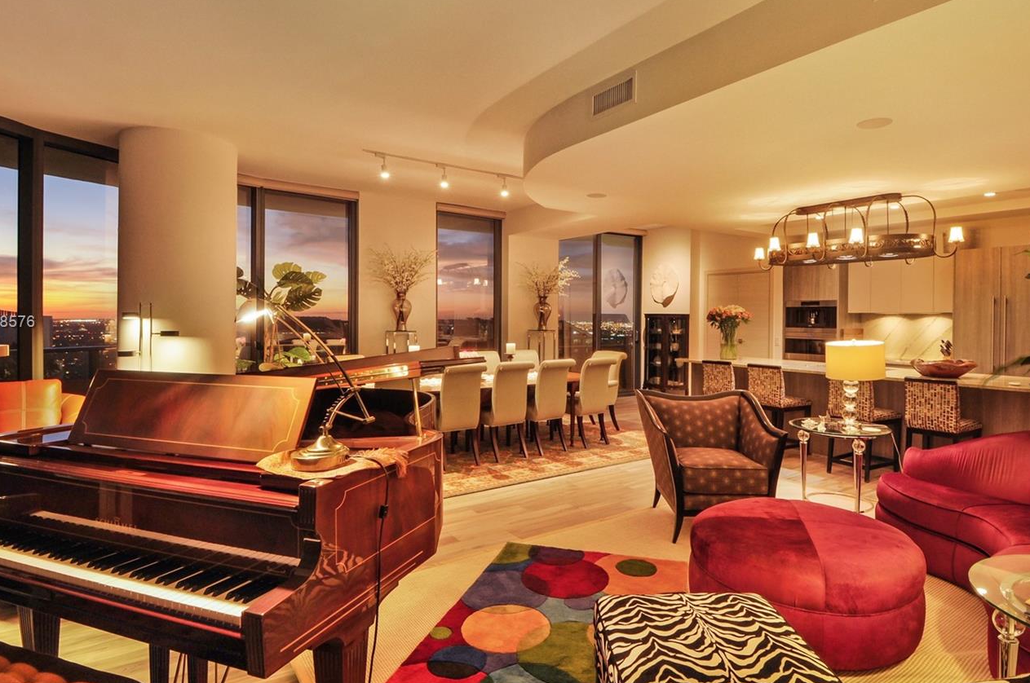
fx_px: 543
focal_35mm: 19
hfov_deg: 86.8
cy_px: 323
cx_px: 559
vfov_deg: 64.3
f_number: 11
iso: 640
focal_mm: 10
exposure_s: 1/1.6
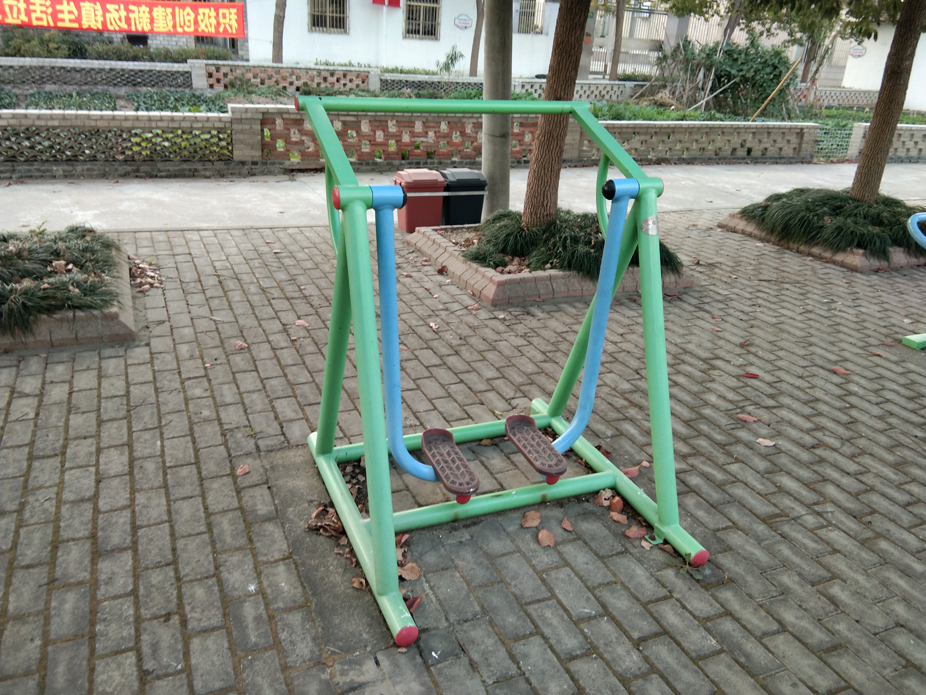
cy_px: 348
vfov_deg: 45.4
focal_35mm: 31
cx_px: 463
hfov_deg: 58.4
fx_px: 829
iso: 160
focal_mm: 3.69
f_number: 2.2
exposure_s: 1/50
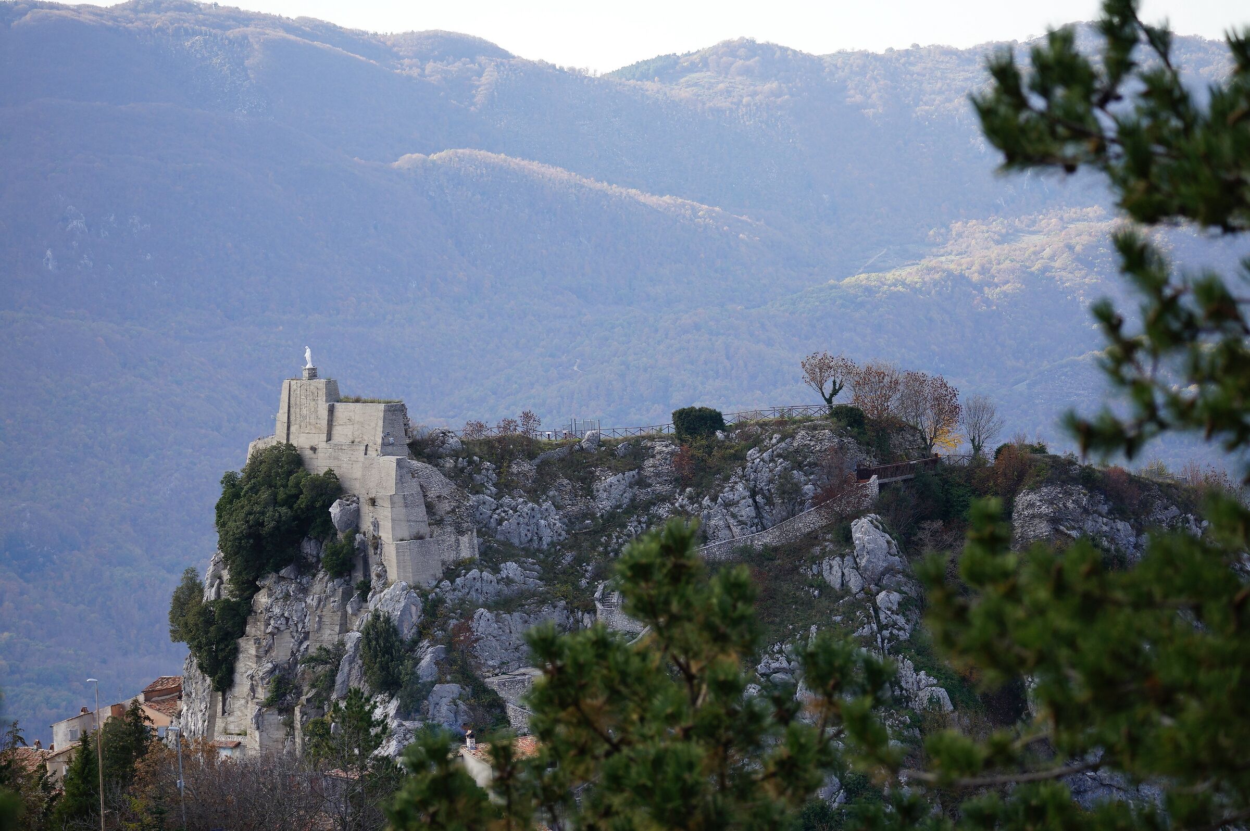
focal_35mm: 162
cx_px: 625
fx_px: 5613
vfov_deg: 8.5
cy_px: 416
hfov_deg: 12.7
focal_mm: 161.8
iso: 125
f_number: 5.6
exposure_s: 1/200
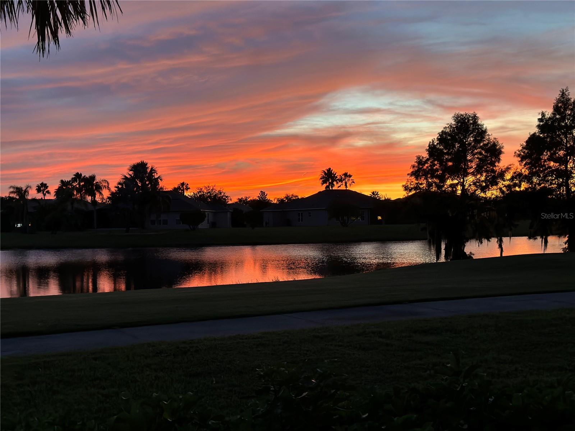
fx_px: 797
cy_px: 216
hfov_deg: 39.7
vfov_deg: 30.3
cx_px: 288
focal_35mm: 48
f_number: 1.78
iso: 200
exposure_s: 1/60
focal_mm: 6.86
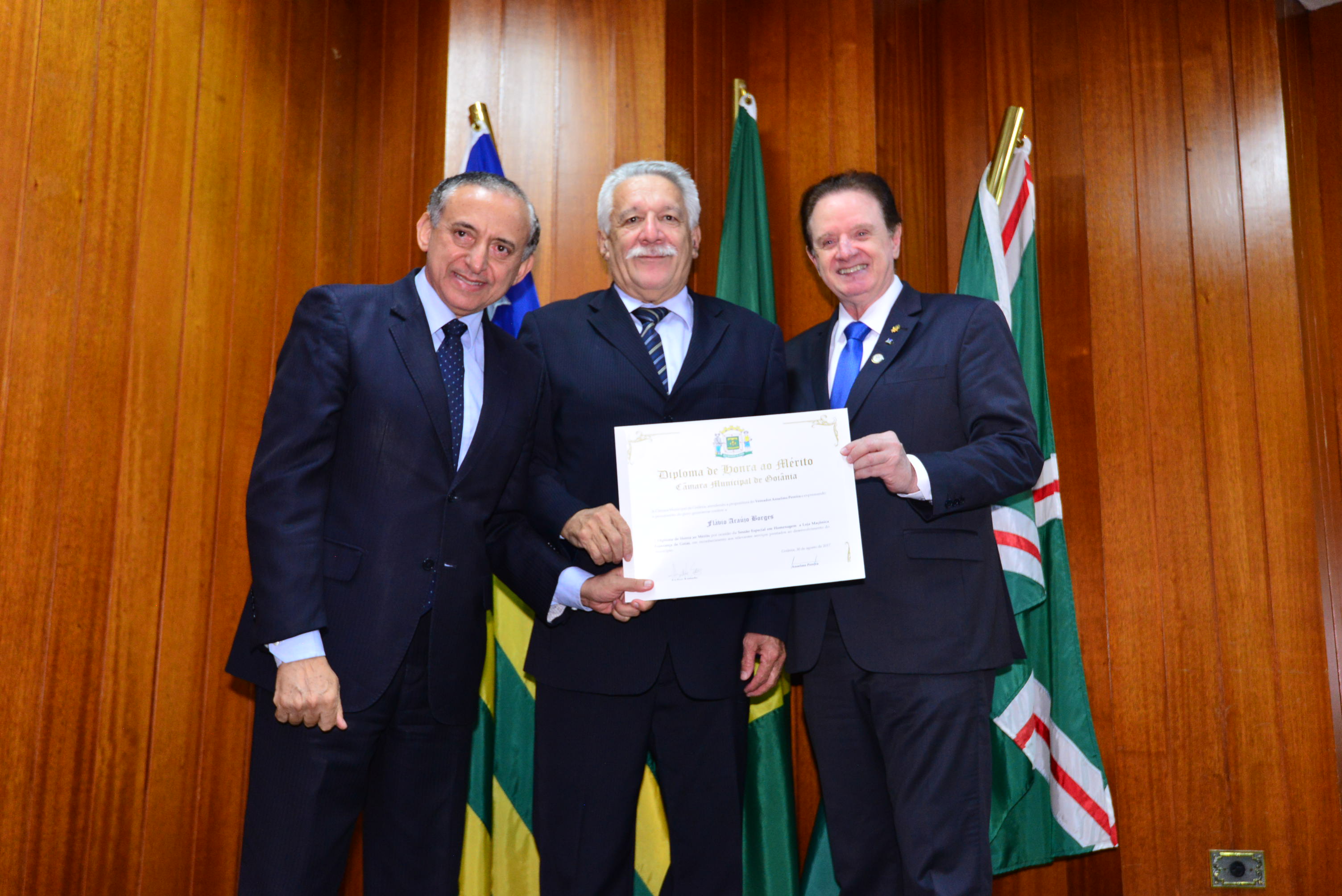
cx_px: 671
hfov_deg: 54.4
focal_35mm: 35
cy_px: 448
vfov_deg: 37.9
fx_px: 1305
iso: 2500
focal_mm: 35
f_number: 5
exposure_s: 1/125
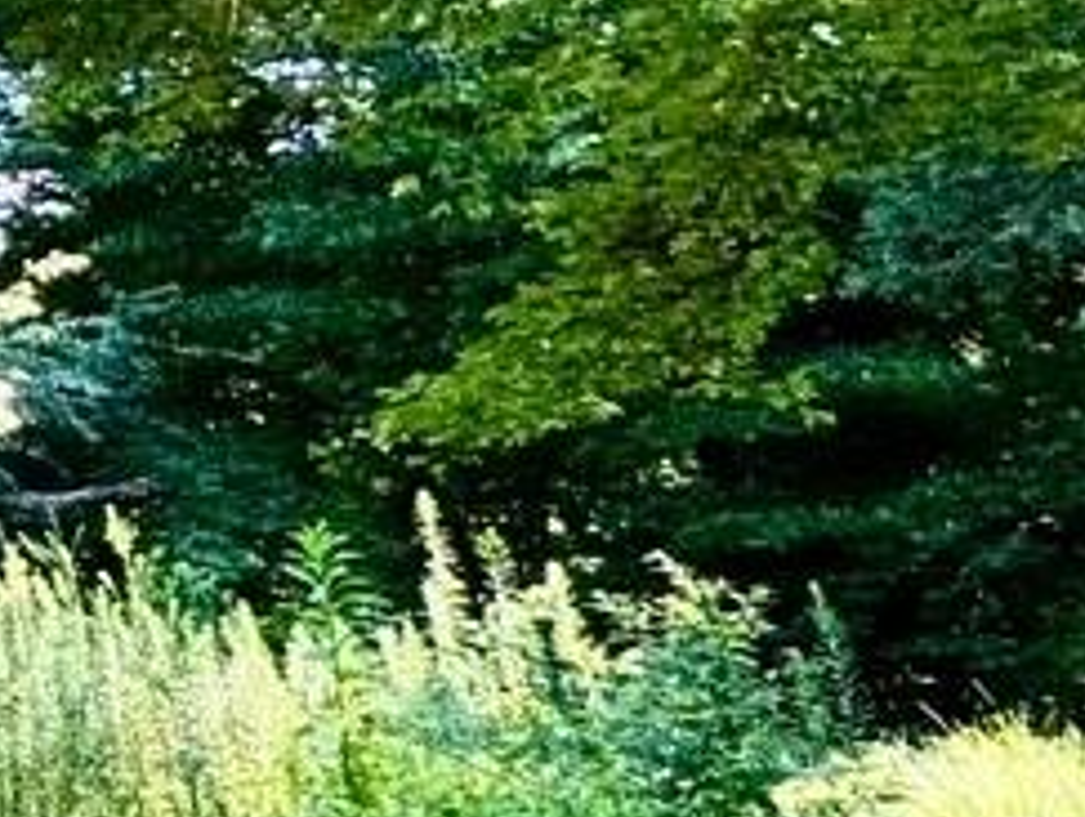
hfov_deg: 11.7
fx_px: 2731
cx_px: -2141
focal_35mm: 87
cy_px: 208
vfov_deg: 16.9
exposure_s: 1/99
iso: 64
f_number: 2.2
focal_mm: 2.22
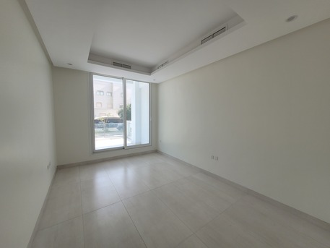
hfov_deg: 106.2
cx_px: 165
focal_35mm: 13
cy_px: 124
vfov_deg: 89.9
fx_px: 124
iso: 40
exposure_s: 1/206
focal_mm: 1.74
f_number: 2.2
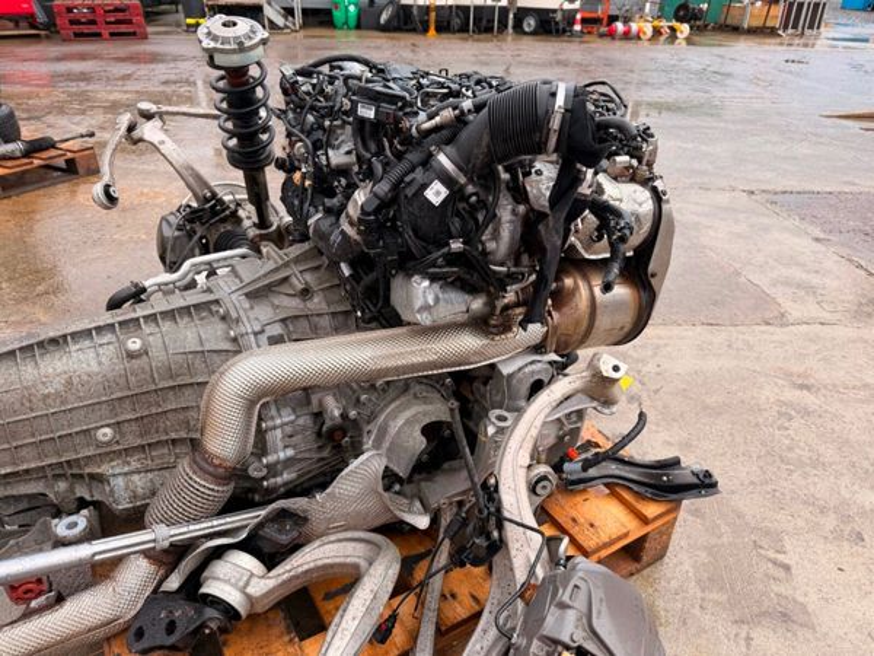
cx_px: 437
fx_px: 606
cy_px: 328
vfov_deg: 56.8
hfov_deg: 71.6
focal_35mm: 24
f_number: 1.78
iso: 80
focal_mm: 6.76
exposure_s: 1/323
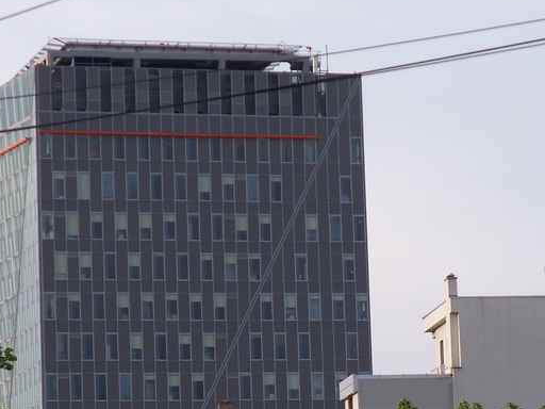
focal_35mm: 228
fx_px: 3590
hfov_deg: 8.7
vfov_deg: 6.5
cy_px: 271
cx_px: 358
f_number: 4.3
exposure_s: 1/250
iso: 64
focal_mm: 25.8
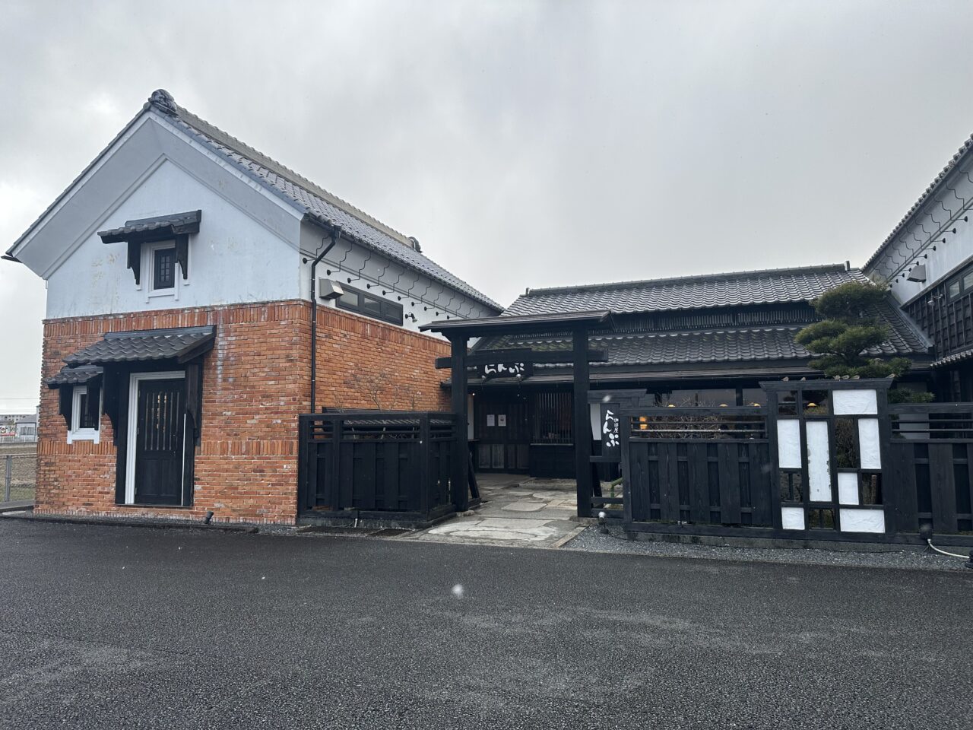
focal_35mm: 24
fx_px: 675
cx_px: 486
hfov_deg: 71.6
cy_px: 365
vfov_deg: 56.8
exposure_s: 1/810
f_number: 1.78
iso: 80
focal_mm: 6.86
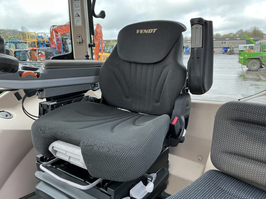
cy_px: 100
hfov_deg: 63.4
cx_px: 133
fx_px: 215
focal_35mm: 28
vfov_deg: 49.7
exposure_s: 1/122
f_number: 1.8
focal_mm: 3
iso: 20
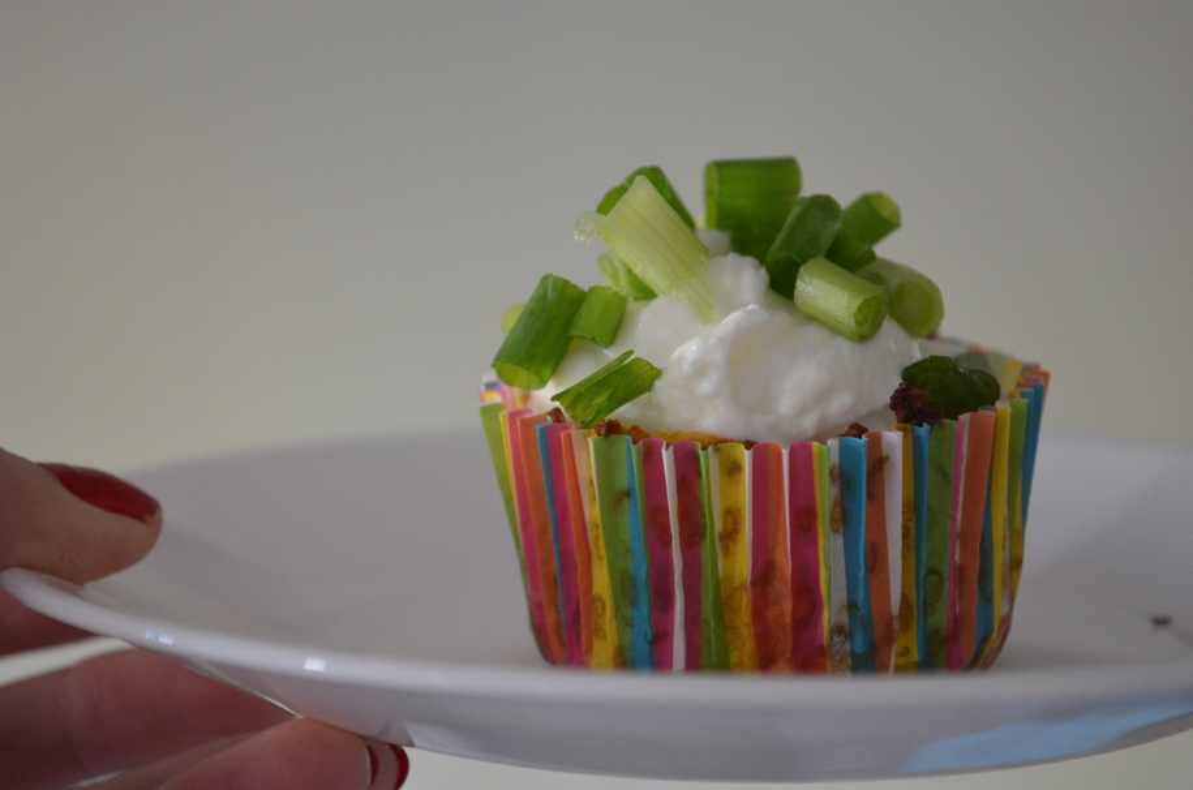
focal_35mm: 82
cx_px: 596
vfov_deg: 16.5
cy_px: 395
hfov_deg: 24.7
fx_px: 2728
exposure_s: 1/30
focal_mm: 55
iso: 2200
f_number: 5.6
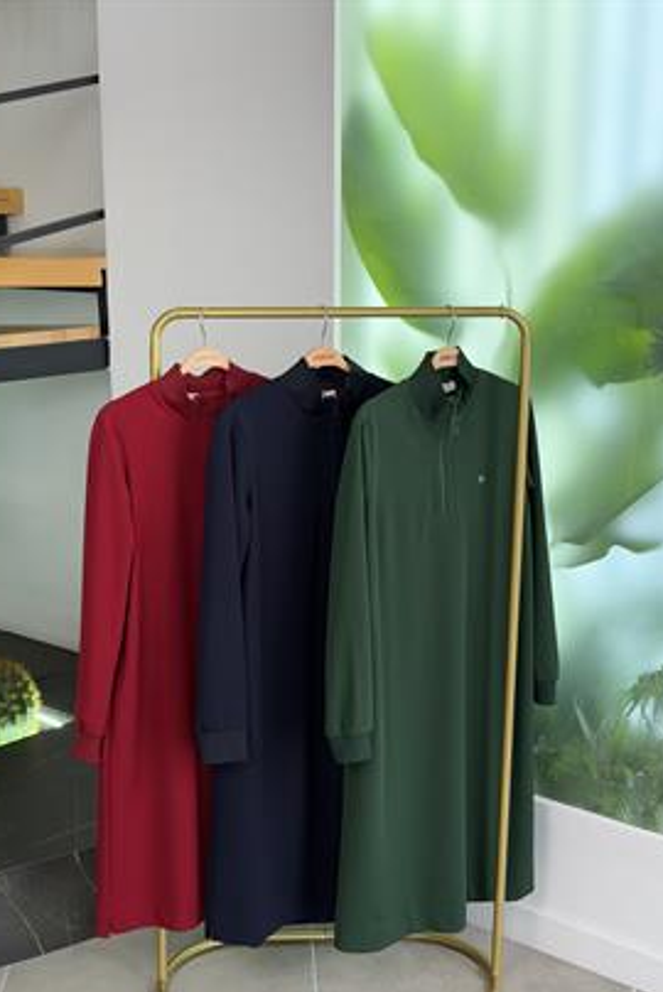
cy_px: 500
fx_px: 1406
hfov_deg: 26.5
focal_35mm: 51
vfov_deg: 38.9
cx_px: 309
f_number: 1.78
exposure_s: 1/173
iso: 64
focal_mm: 6.76
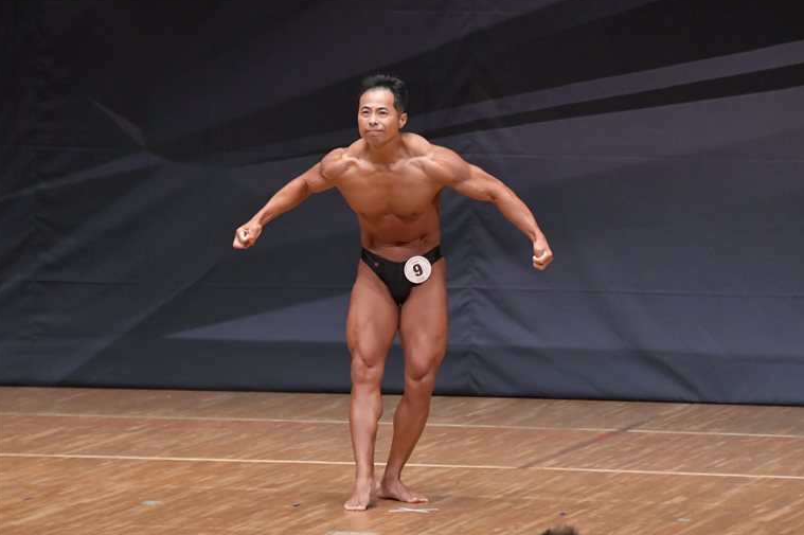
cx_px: 405
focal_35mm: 291
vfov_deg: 4.7
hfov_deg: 7.1
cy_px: 266
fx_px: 6495
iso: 6400
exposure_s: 1/400
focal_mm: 190
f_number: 5.6
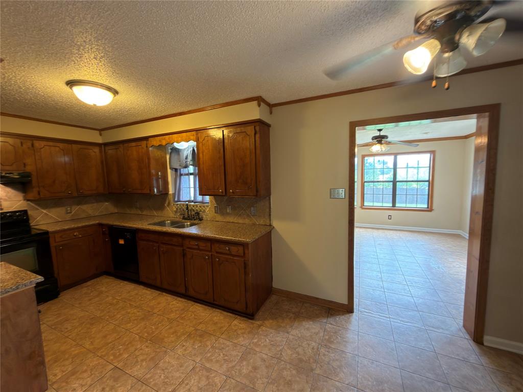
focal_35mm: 14
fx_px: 212
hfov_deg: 102.1
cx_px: 262
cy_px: 196
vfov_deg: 85.7
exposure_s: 1/30
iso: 125
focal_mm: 2.22
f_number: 2.2
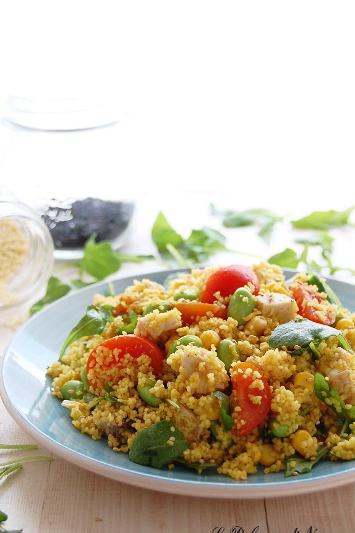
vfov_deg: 27.7
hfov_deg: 18.6
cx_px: 172
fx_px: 1081
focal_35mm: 73
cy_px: 251
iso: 400
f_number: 5.6
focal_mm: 42
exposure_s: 1/60
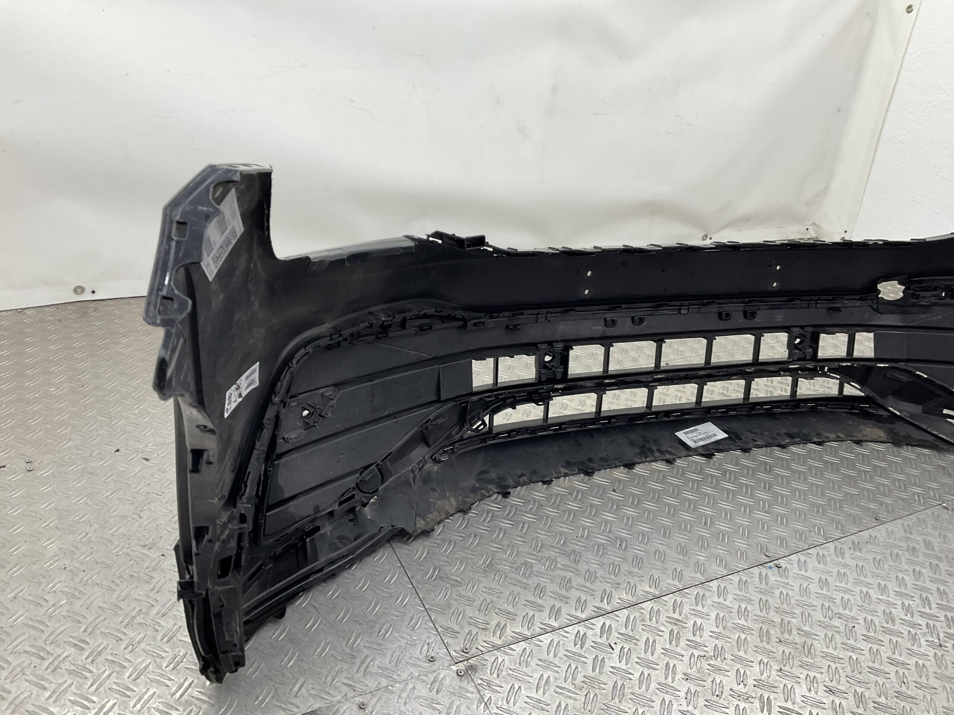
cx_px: 477
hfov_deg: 61.7
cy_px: 358
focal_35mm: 29
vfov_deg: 48.2
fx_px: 799
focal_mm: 3
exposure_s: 1/100
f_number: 1.8
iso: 32
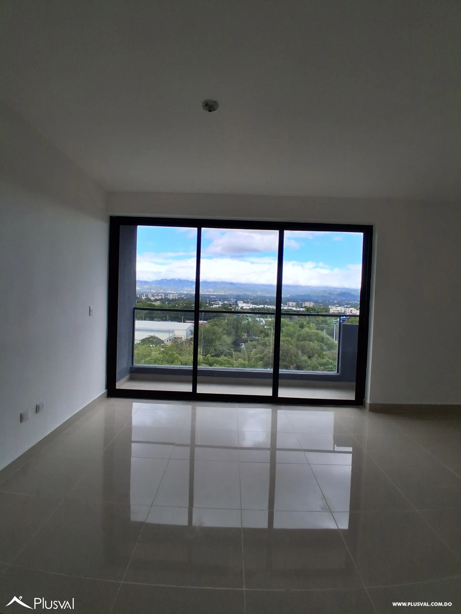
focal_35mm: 17
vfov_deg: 91.0
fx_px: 302
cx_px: 230
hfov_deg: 74.7
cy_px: 307
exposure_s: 1/782
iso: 50
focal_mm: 1.4
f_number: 2.2
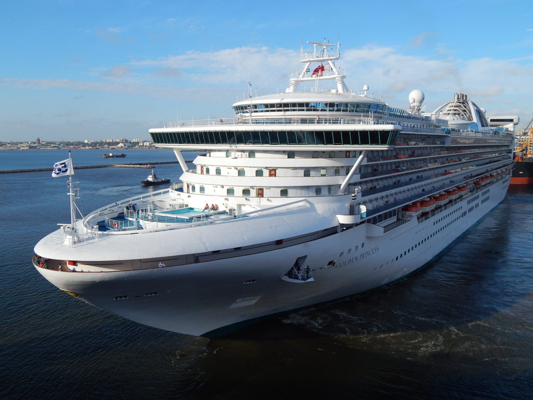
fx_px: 477
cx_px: 266
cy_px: 200
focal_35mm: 31
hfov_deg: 58.4
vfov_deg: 45.4
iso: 125
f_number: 6.5
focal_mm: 5.6
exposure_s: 1/500
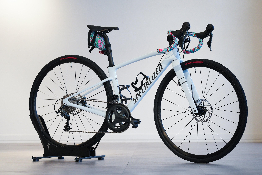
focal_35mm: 135
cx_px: 131
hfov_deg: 15.2
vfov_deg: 10.2
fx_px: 982
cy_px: 88
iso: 2000
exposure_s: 1/800
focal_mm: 135
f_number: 4.5
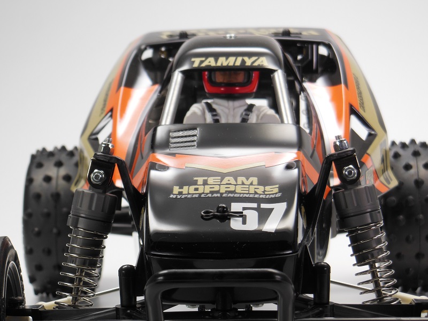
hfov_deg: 13.8
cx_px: 214
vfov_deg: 10.4
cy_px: 160
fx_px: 1768
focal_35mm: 143
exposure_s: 1/100
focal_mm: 25.5
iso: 125
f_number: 5.8
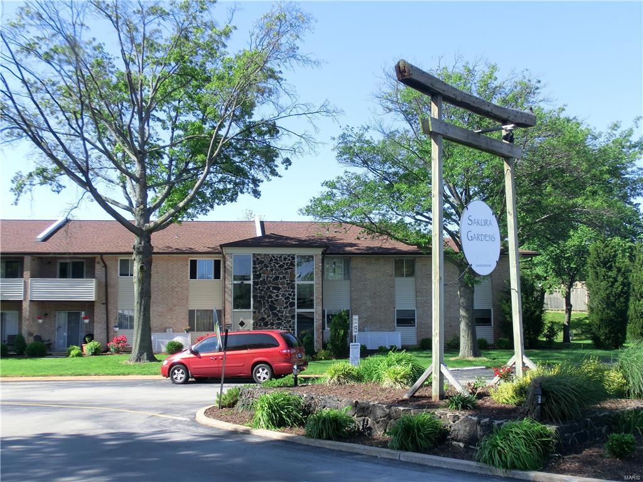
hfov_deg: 42.9
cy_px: 241
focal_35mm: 44
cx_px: 322
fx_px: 817
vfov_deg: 32.9
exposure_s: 1/320
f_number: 4.2
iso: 100
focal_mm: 7.87
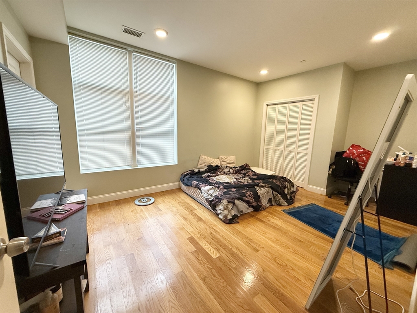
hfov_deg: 102.1
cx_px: 208
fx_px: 169
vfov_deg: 85.7
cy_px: 156
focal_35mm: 14
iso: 320
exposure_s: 1/120
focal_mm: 2.22
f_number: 2.2
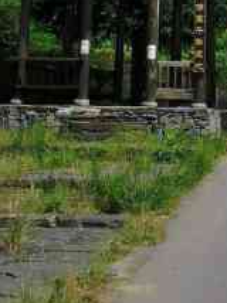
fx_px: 727
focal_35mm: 83
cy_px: -185
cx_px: 223
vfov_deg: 19.6
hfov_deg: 17.4
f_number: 2.2
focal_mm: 2.35
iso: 50
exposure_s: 1/2000
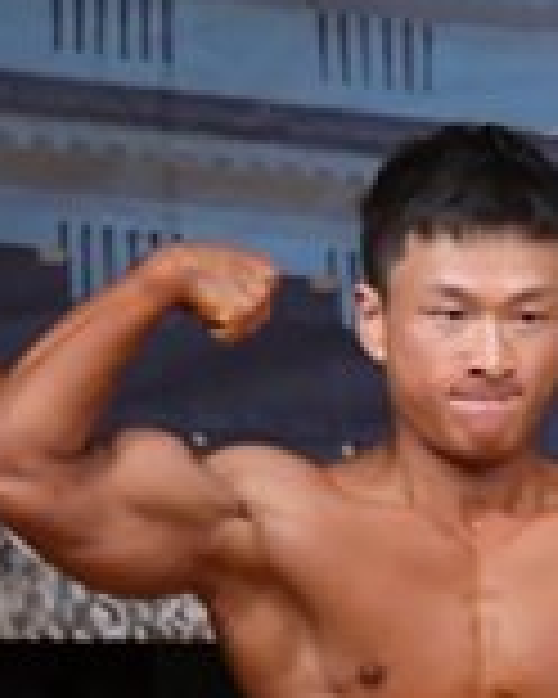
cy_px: 964
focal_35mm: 1334
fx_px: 27538
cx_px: 862
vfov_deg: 1.5
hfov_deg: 1.2
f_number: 5.6
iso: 5000
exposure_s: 1/400
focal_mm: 190
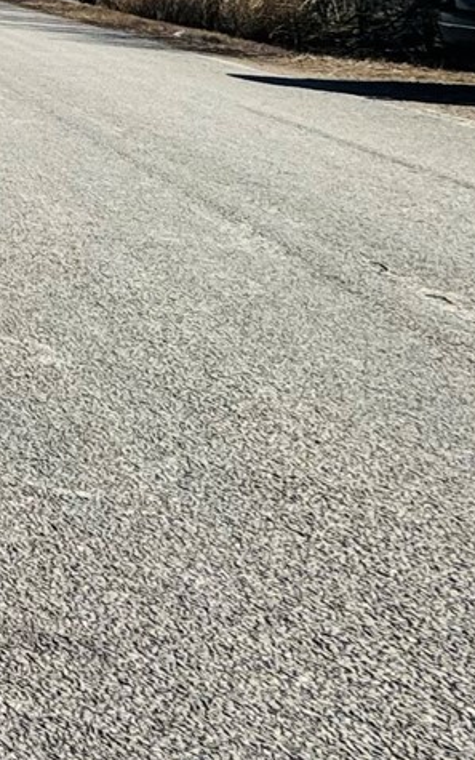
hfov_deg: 10.7
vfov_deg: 29.4
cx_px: -1038
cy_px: -38
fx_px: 1325
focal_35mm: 64
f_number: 2.2
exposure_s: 1/3106
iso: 50
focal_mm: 2.22
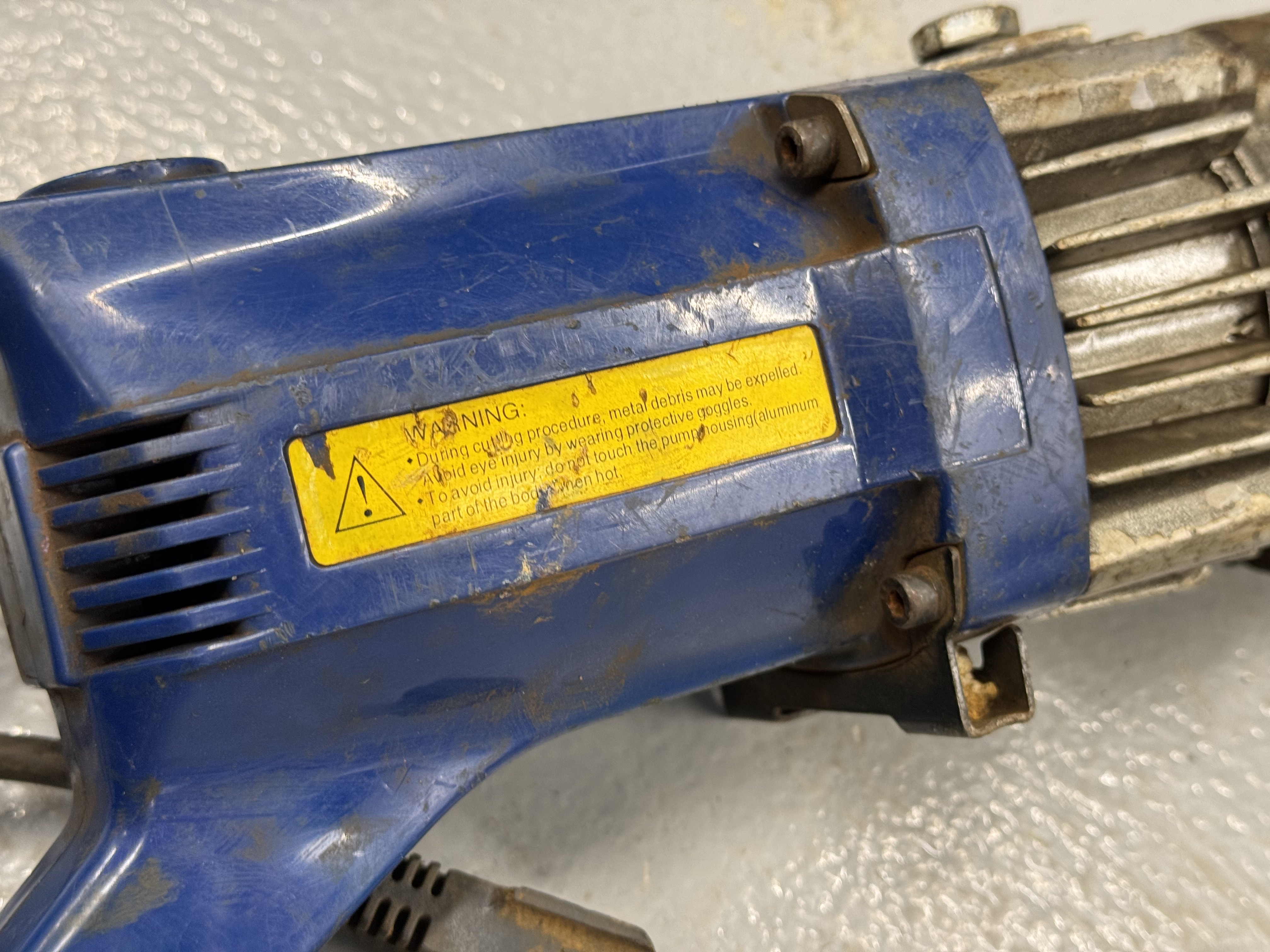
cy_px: 476
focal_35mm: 48
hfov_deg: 39.7
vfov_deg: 30.3
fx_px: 1761
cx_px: 635
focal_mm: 6.86
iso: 100
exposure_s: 1/50
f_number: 1.78
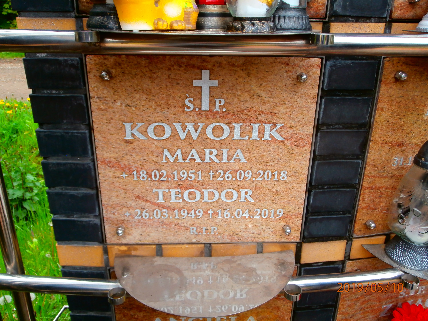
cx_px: 214
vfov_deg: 46.8
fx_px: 371
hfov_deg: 60.0
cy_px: 160
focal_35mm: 30
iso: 100
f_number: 3.5
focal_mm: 5.36
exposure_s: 1/200
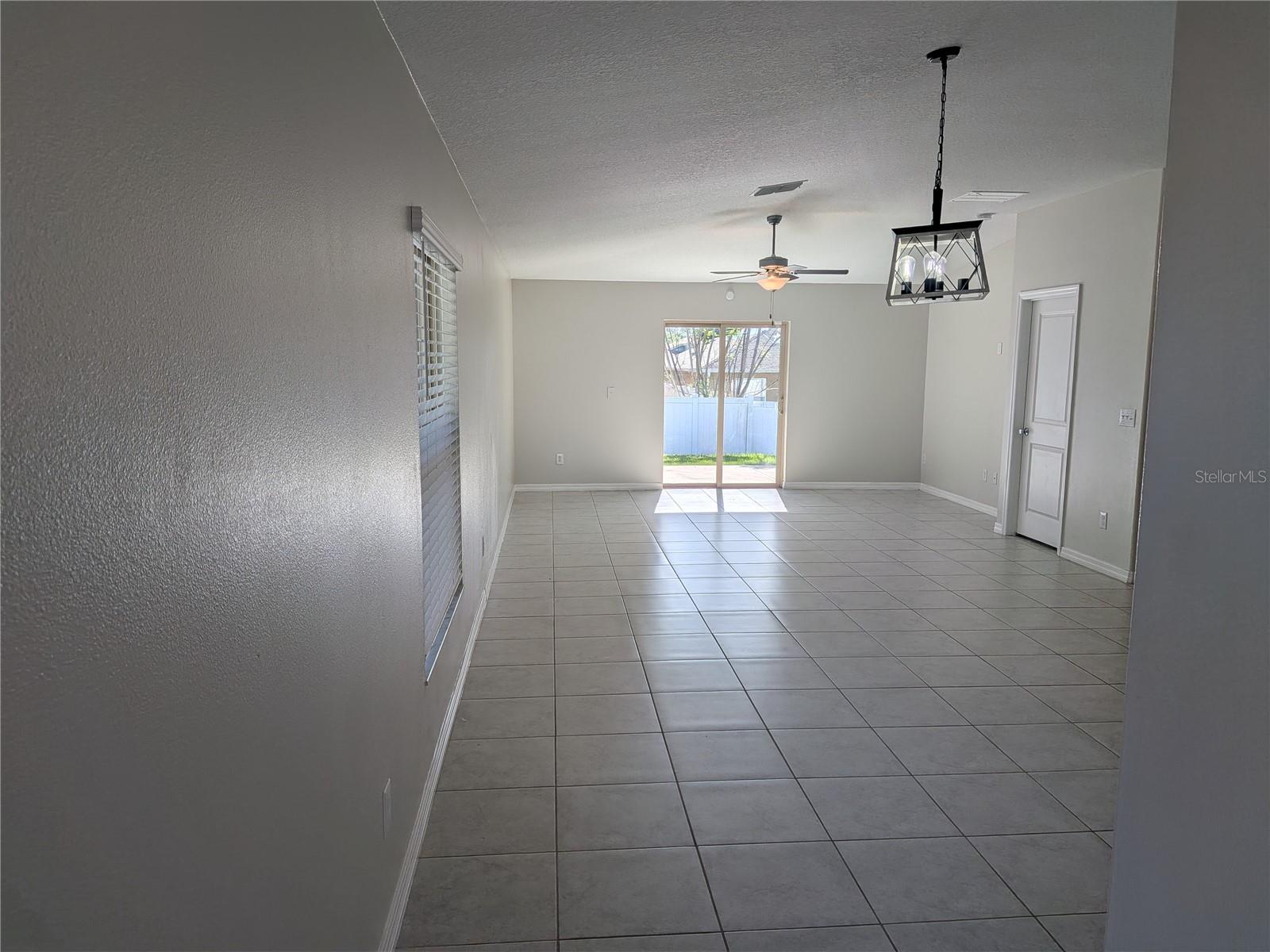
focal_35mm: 24
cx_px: 635
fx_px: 881
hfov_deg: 71.6
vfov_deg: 56.8
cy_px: 476
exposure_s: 1/5025
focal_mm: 4.53
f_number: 1.7
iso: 31
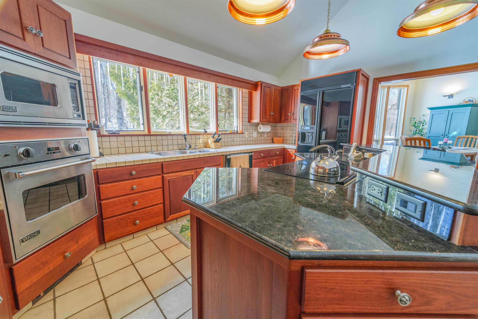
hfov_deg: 104.3
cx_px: 239
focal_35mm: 14
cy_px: 160
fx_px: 186
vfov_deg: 81.2
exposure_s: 1/30
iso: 1600
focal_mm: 14
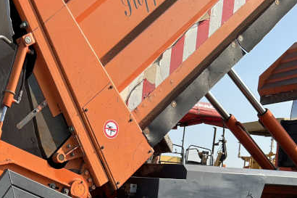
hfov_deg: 28.9
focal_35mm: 66
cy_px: 229
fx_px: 544
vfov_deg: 19.5
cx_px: 12
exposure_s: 1/1972
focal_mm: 5.7
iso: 50
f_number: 1.5
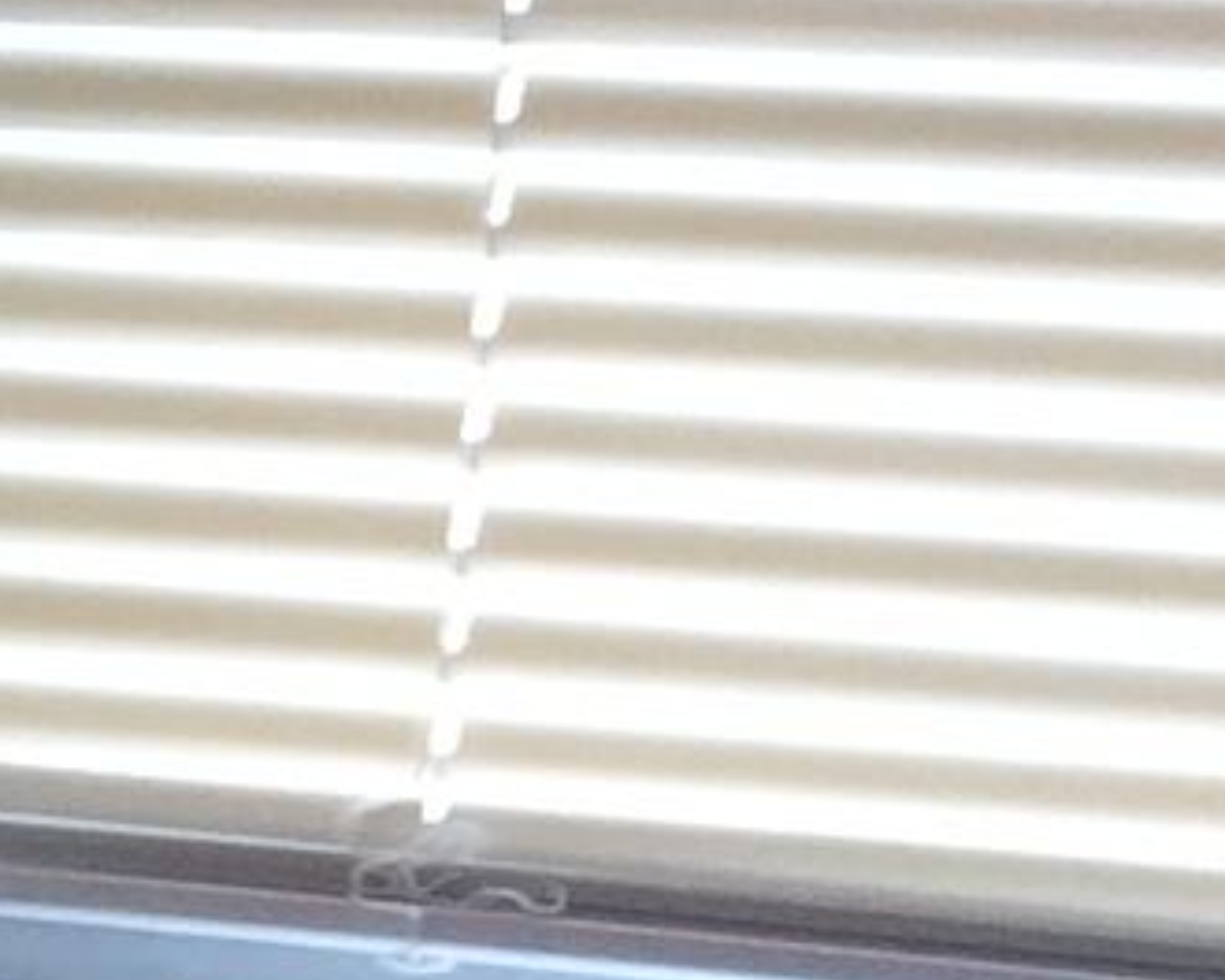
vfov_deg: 6.2
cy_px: 1596
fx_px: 8883
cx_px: -2929
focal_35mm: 245
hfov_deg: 6.8
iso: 32
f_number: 2.4
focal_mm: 3.3
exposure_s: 1/30
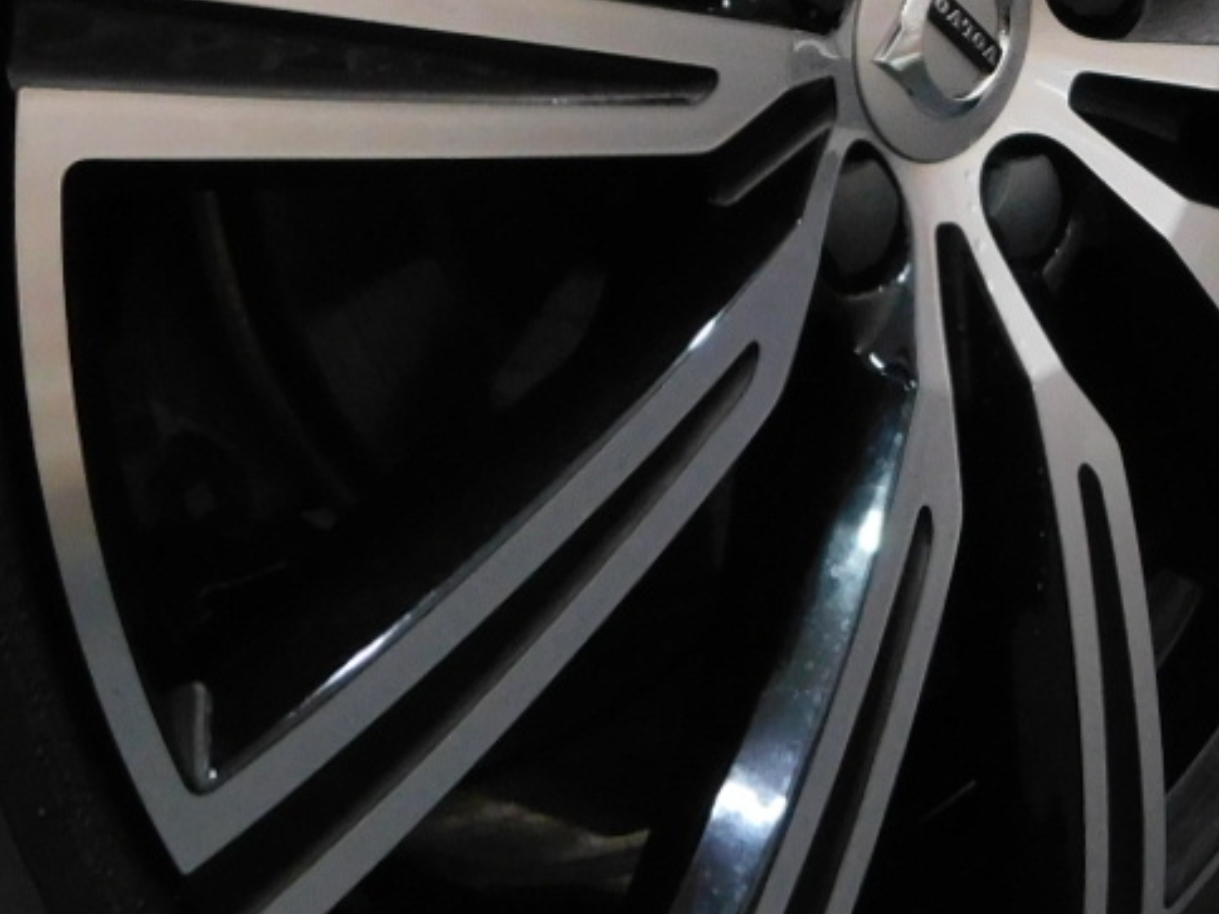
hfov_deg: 24.6
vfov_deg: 18.9
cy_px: 33
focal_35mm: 76
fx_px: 2676
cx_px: 1196
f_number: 3
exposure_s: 1/13
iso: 400
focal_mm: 4
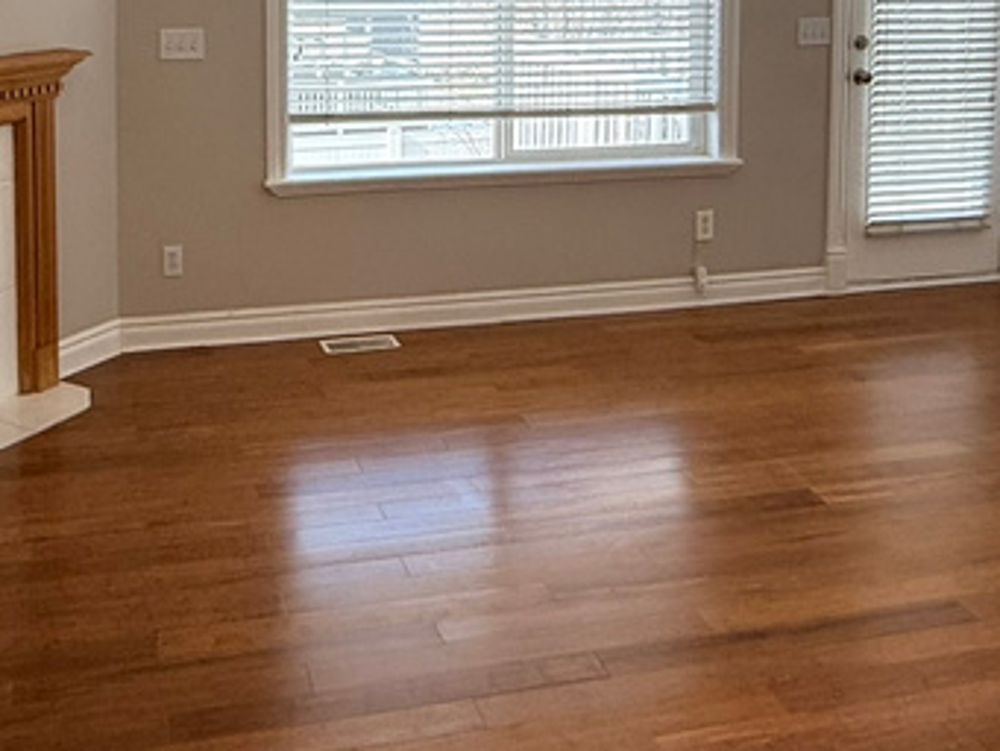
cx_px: 399
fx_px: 1214
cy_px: 18
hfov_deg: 44.5
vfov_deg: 32.0
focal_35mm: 42
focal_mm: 2.22
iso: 64
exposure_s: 1/212
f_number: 2.2
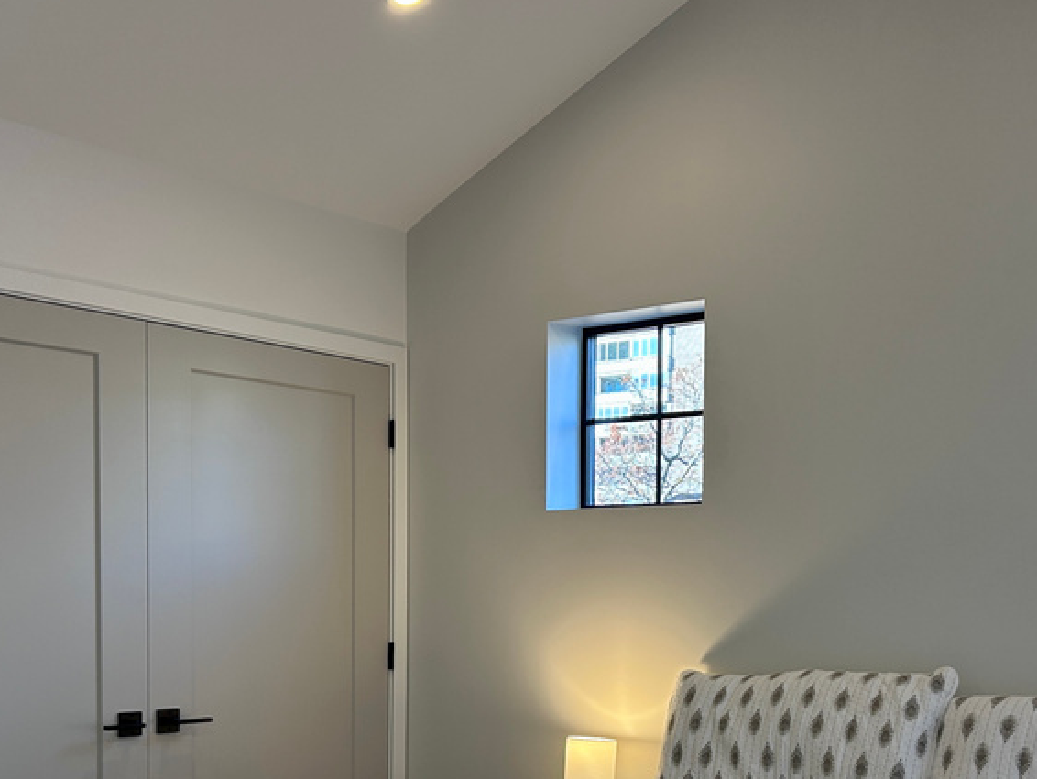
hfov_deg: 40.3
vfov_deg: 30.0
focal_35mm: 47
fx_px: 1409
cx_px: 617
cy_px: 647
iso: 64
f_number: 1.5
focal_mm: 5.7
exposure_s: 1/139
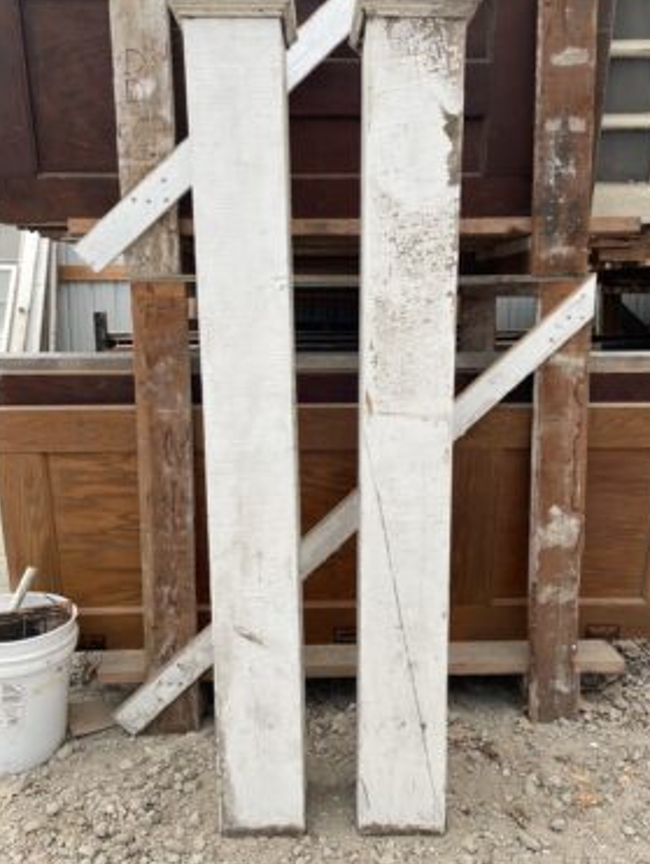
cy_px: 403
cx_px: 340
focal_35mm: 28
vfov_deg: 63.3
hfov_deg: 49.8
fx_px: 700
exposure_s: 1/188
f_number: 1.6
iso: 32
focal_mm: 4.2
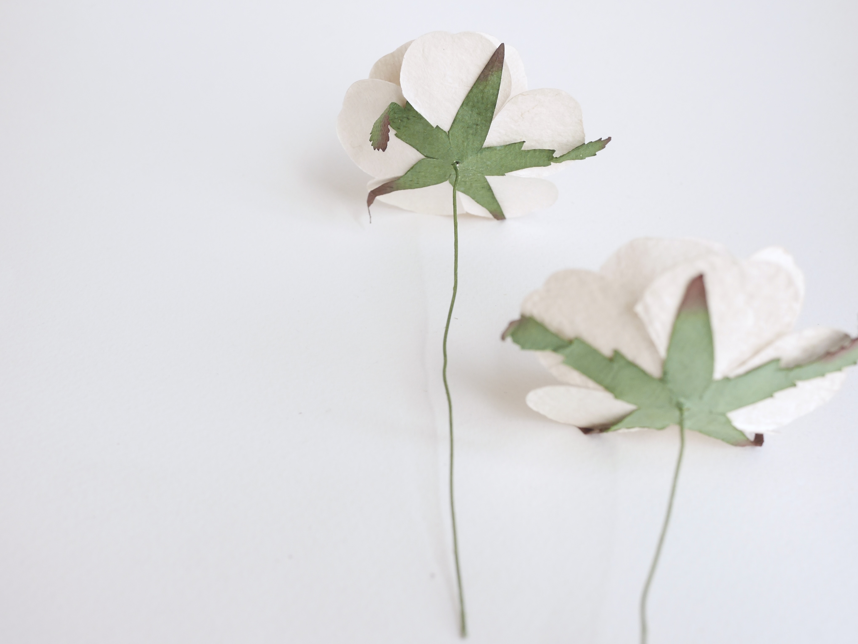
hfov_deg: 42.0
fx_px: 1116
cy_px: 354
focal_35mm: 45
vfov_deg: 32.2
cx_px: 466
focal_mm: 20
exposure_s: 1/60
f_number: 4.5
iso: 800
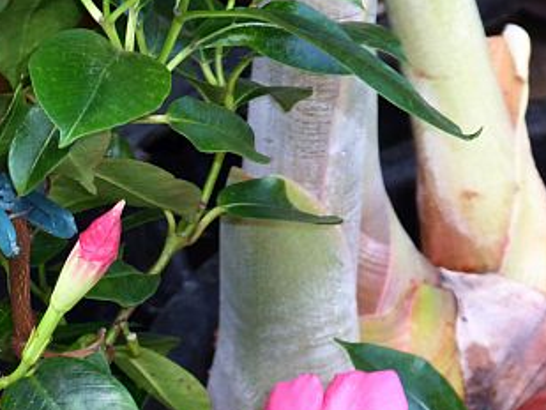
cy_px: 406
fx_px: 6233
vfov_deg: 3.8
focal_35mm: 395
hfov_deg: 5.0
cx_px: 16
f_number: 5.6
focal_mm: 30.9
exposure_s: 1/60
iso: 640
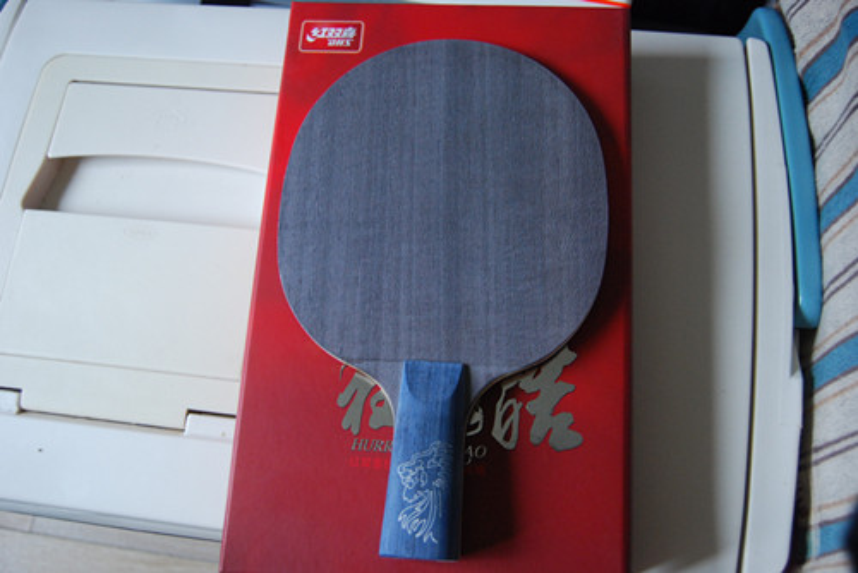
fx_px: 858
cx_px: 429
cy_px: 286
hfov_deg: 53.1
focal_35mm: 36
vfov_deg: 36.9
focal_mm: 24
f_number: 4
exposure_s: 1/30
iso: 800
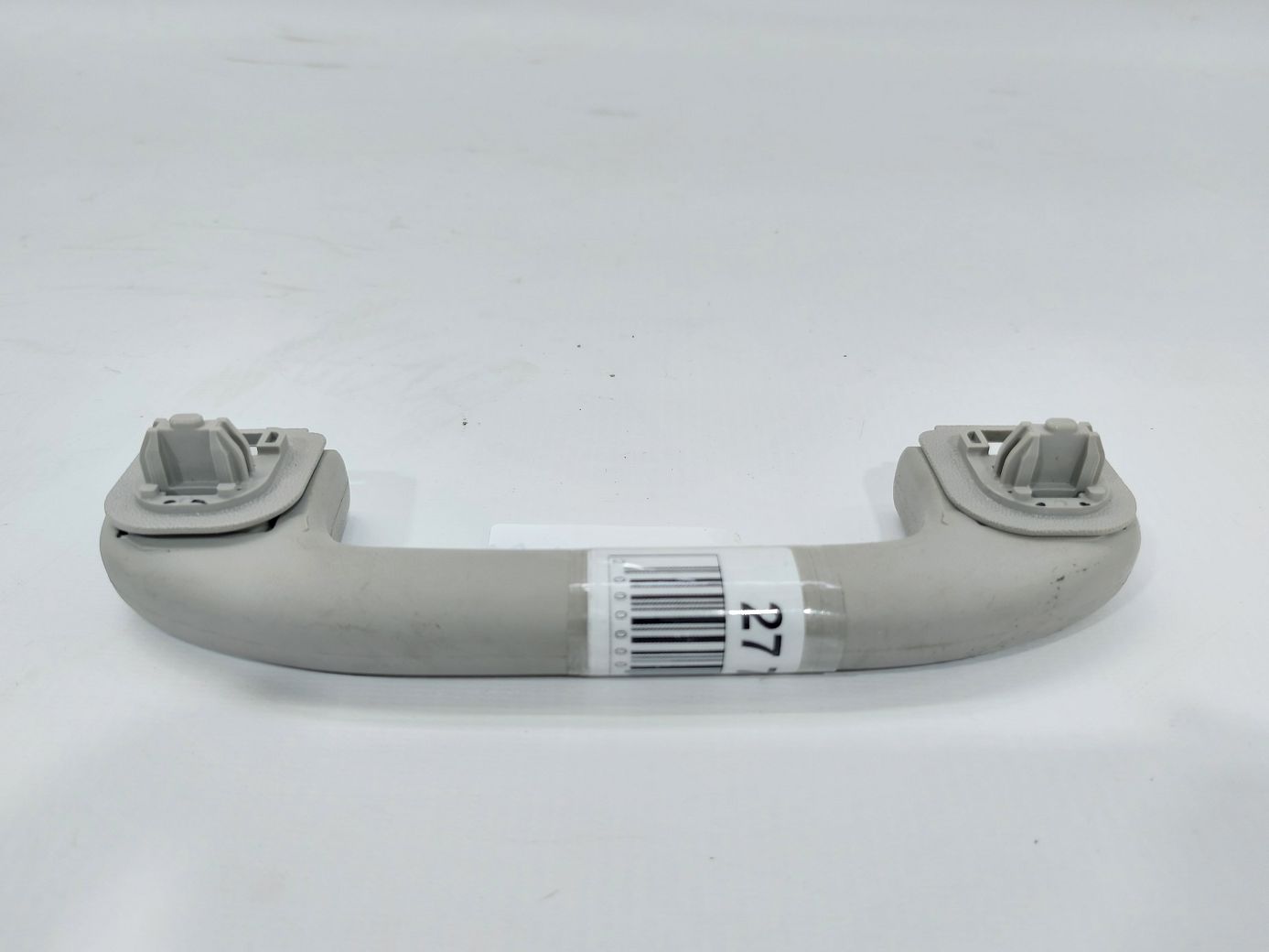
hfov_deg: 71.6
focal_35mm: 24
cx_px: 634
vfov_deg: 56.8
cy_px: 476
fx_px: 880
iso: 80
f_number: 1.8
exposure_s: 1/50
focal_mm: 5.23
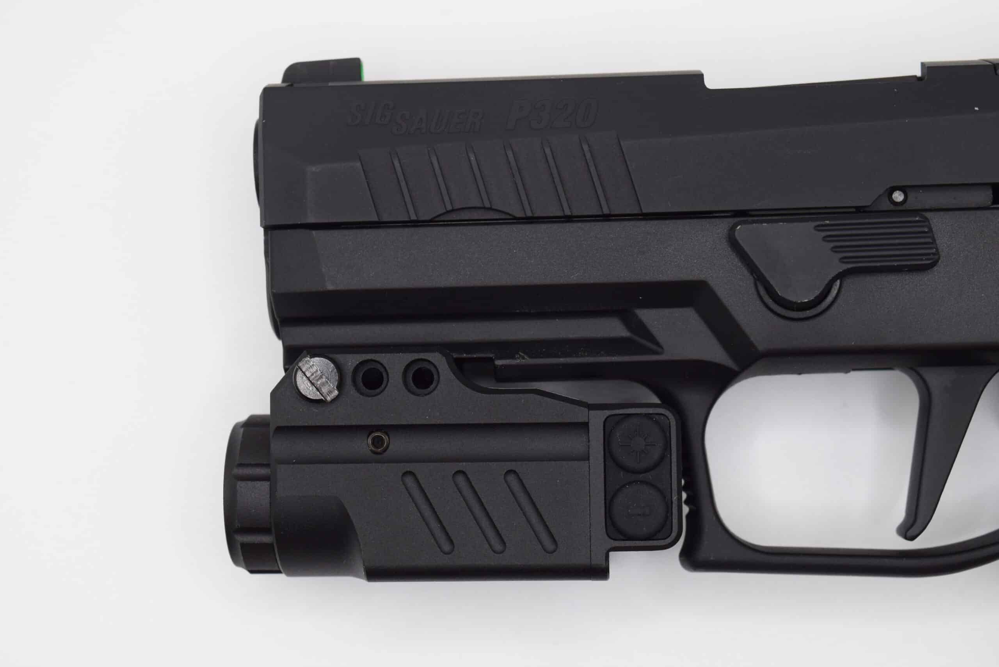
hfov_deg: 29.2
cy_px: 334
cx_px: 500
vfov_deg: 19.7
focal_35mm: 69
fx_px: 1915
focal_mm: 46
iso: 400
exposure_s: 1/100
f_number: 9
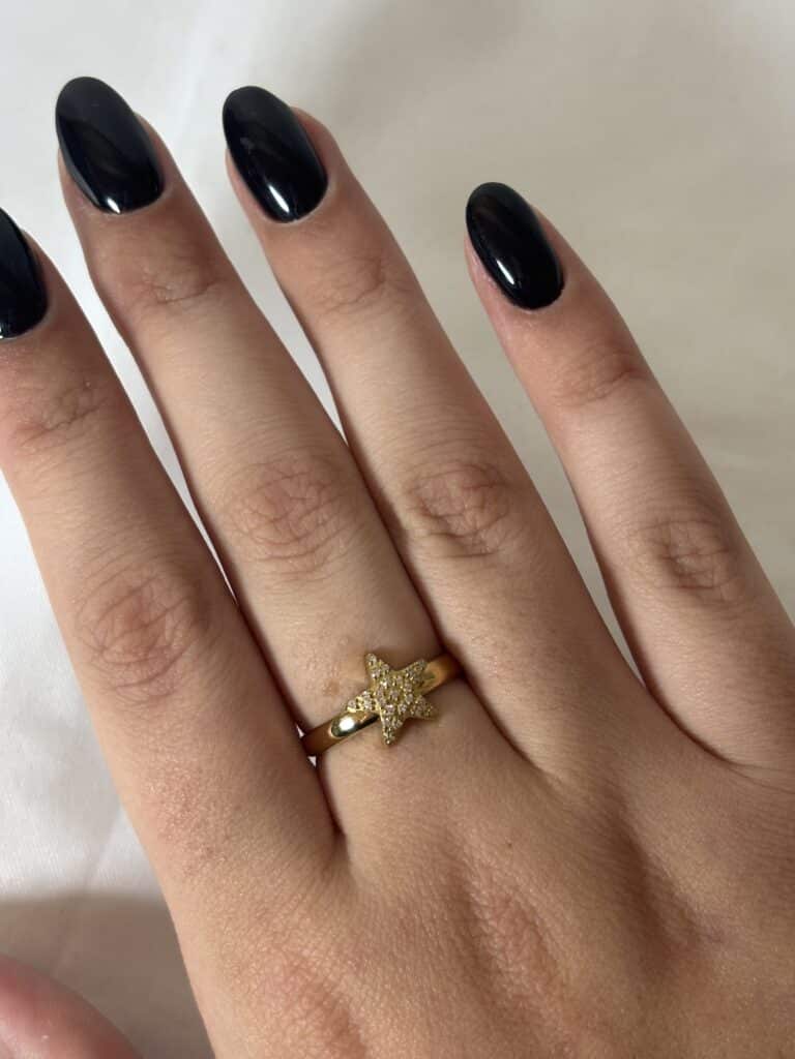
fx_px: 1592
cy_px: 530
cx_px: 398
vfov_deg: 36.8
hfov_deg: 28.0
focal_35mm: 52
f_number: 1.6
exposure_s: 1/100
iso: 50
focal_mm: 5.96
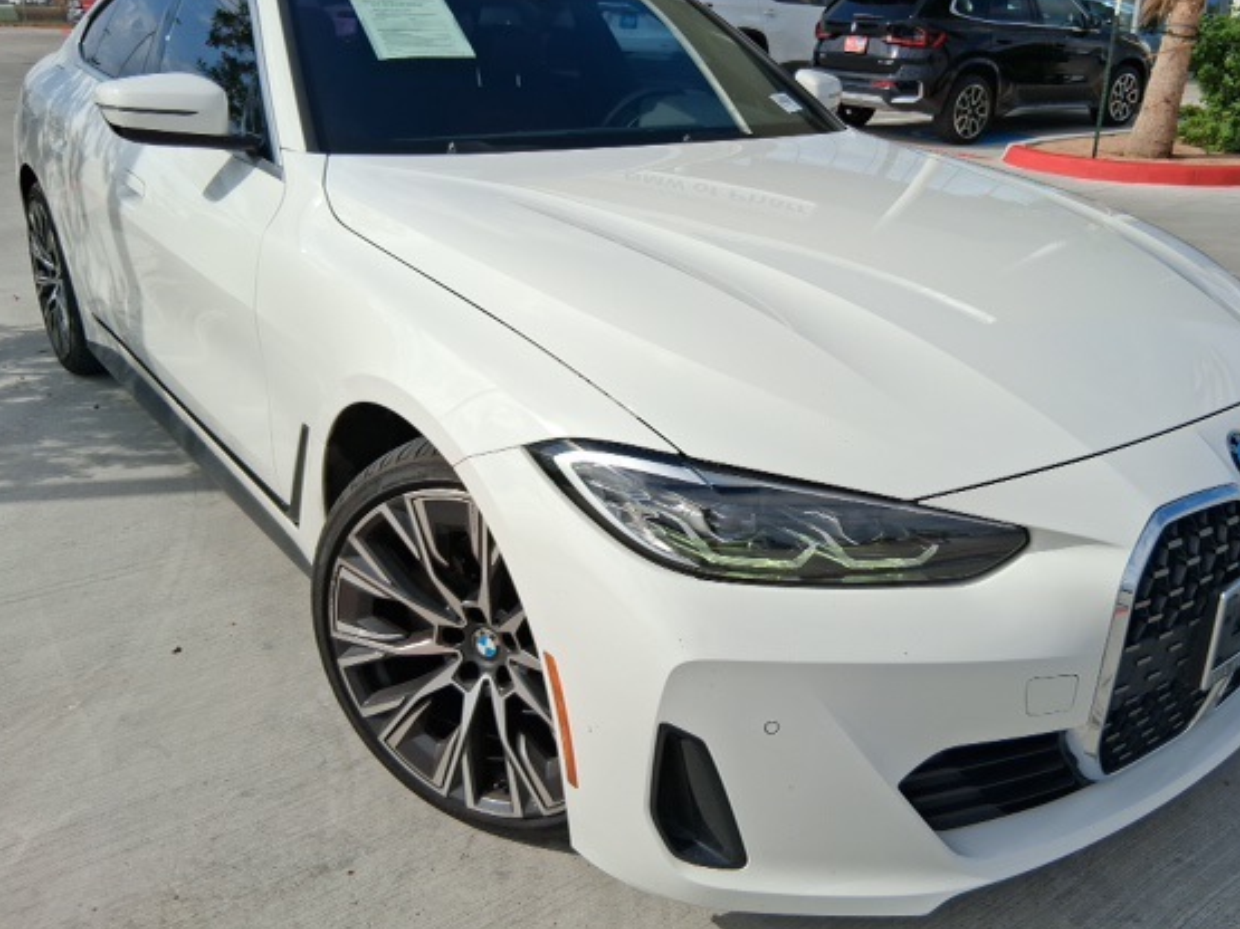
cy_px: 413
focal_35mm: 30
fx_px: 1074
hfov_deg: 59.8
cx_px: 693
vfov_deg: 46.7
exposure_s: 1/1225
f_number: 1.8
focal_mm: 3.98
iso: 25
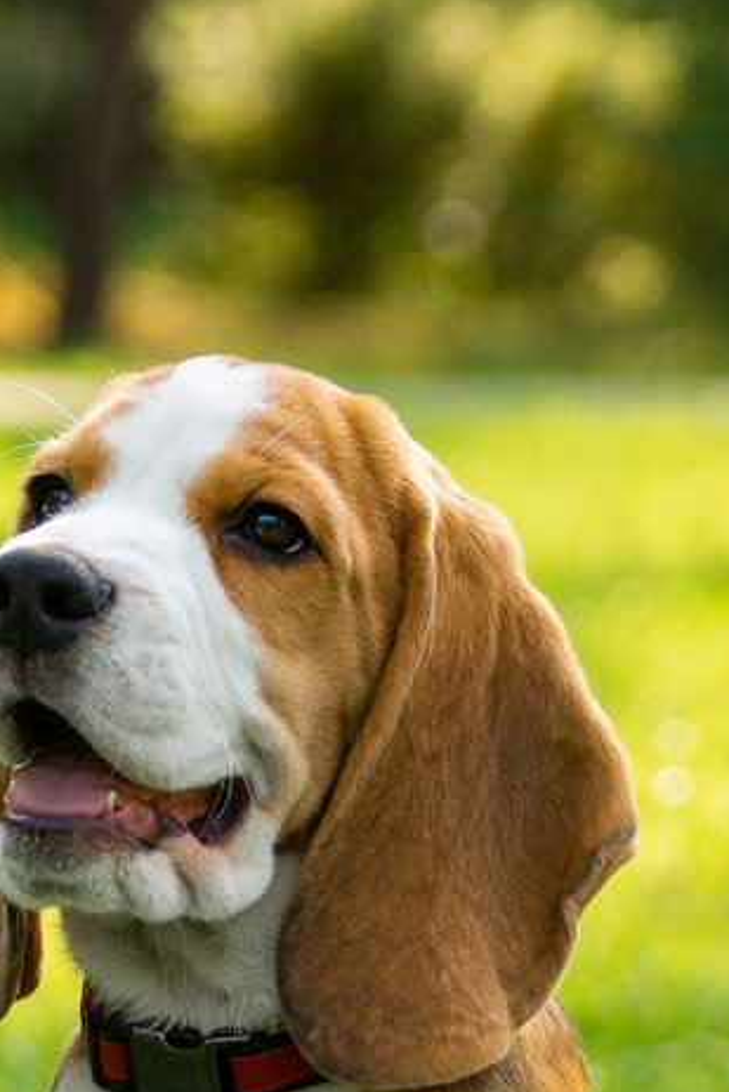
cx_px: 201
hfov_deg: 3.6
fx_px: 11503
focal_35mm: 379
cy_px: 1103
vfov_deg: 5.4
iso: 250
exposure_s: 1/500
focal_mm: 100
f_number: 5.6
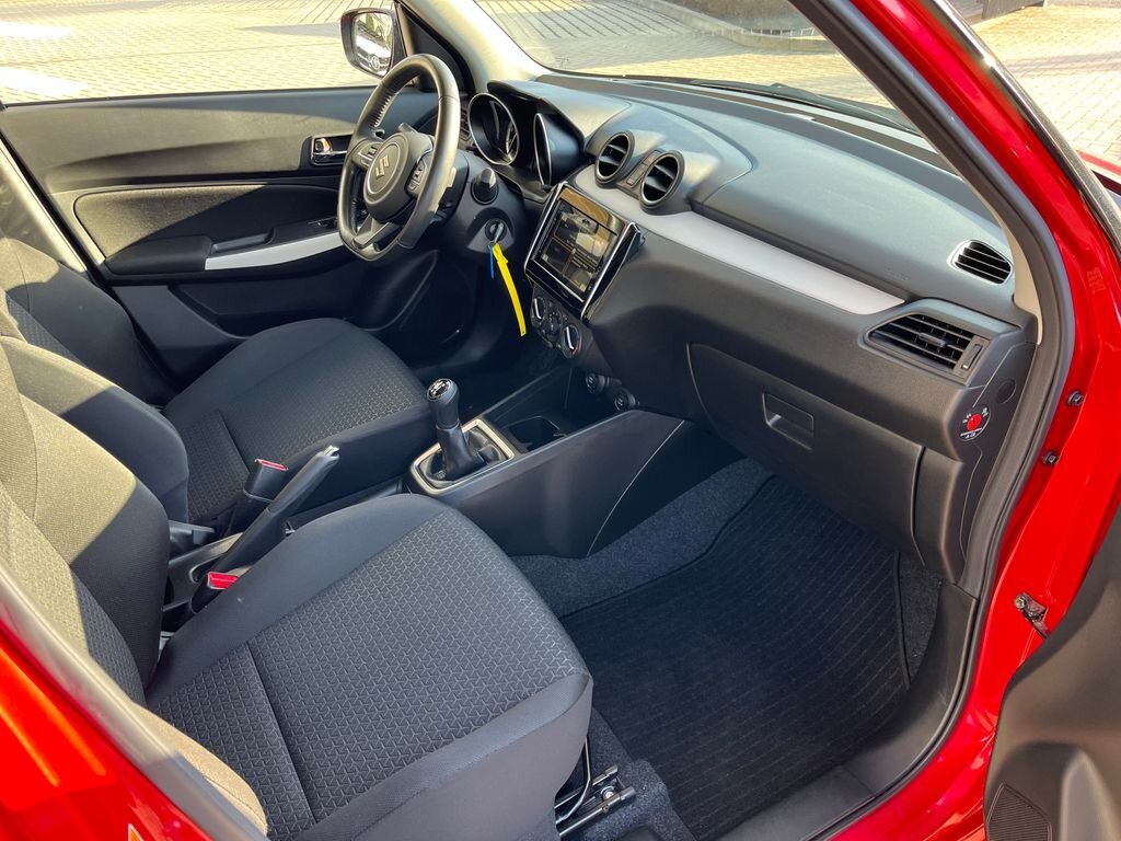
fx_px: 842
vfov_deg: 53.1
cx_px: 560
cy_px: 420
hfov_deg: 67.3
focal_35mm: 26
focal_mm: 5.1
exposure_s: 1/121
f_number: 1.6
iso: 100
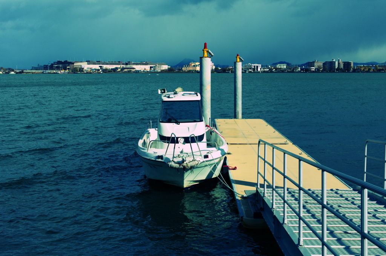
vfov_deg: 25.9
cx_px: 193
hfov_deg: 38.2
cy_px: 128
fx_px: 557
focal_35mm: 52
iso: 100
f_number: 6.3
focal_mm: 35
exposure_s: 1/1250
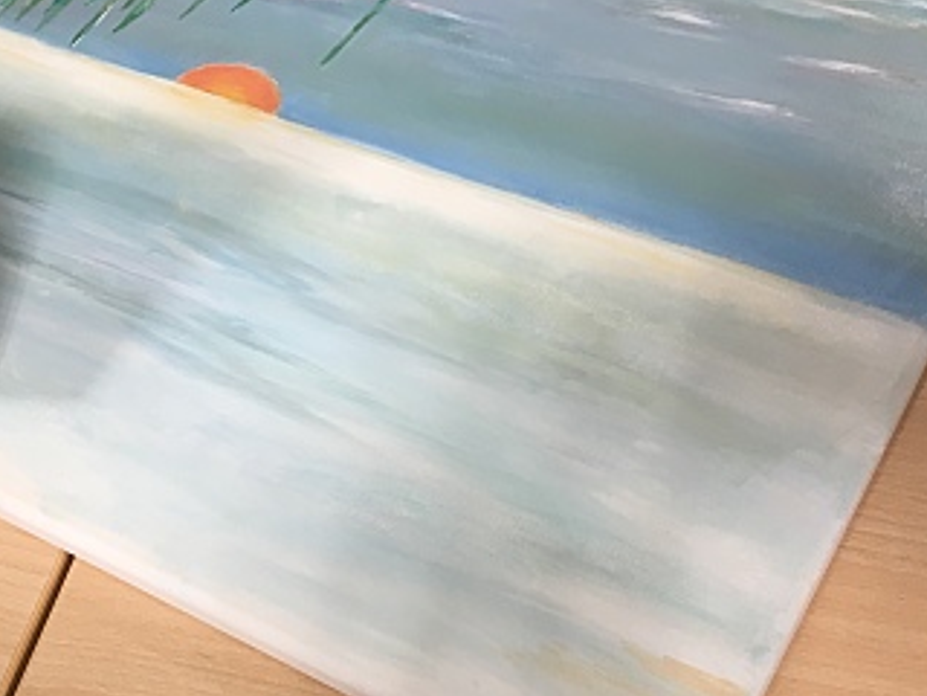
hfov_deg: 35.3
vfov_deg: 27.4
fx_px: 1419
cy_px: 457
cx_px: 225
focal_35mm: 53
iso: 80
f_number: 2.2
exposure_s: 1/33
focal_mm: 4.15
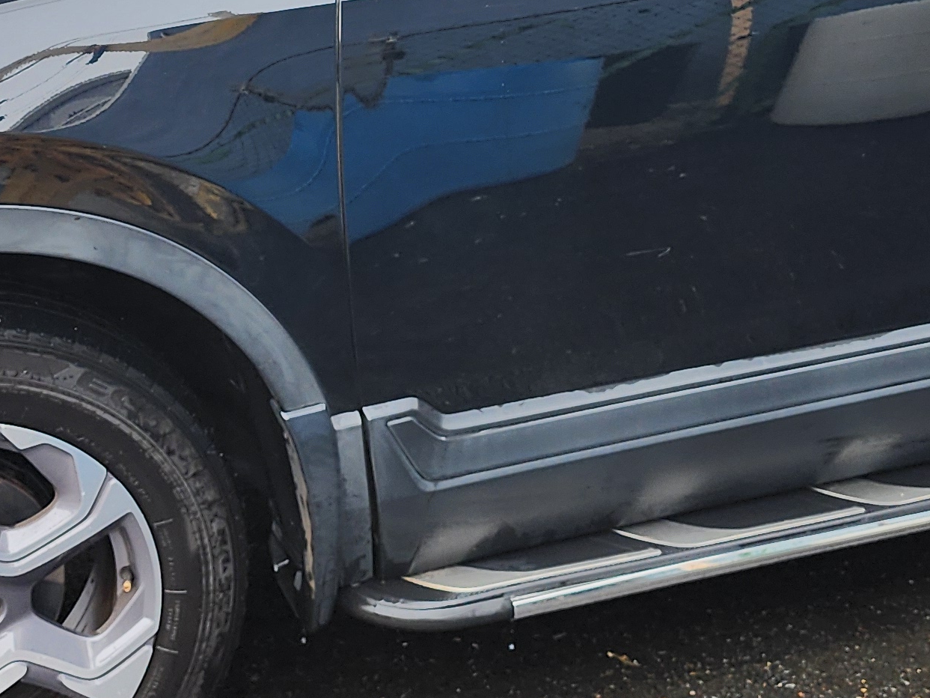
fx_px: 1988
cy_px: 115
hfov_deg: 26.3
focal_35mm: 74
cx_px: 441
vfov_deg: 19.6
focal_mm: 6.4
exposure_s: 1/180
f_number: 1.8
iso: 80
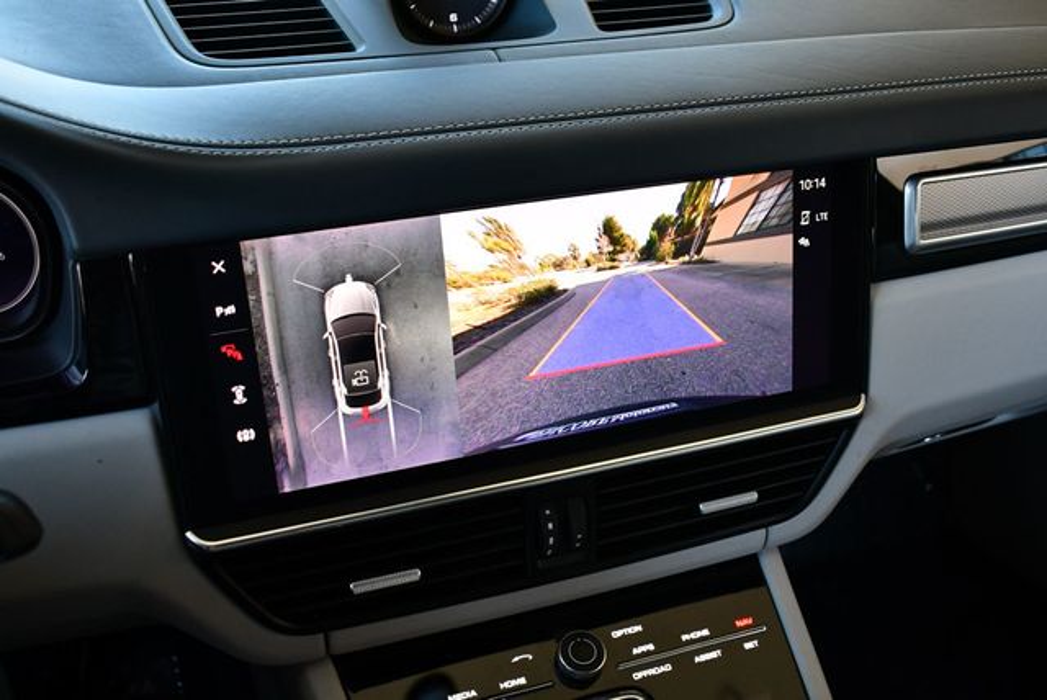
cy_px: 350
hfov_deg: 53.1
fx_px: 1048
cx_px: 524
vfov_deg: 36.9
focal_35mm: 36
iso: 800
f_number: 3.5
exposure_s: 1/250
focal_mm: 18
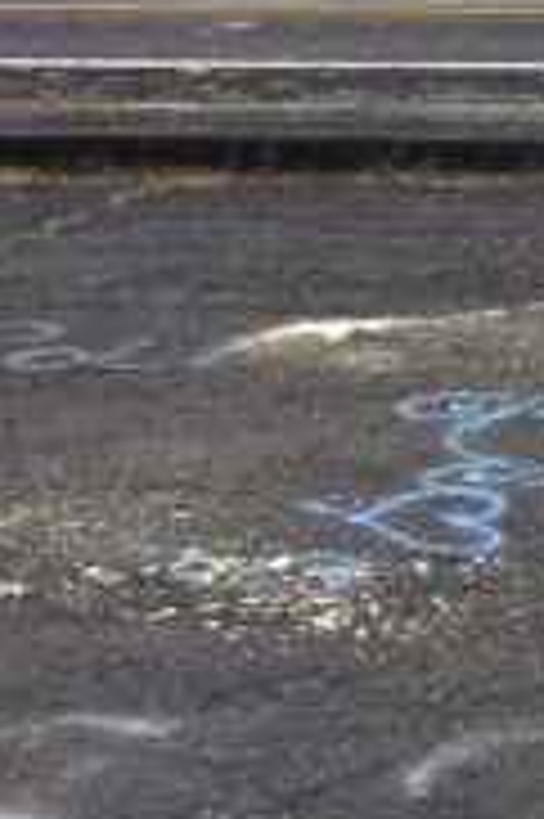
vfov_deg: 15.4
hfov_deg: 9.7
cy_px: 659
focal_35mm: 132
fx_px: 2997
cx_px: 1092
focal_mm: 16
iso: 80
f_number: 8
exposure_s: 1/20
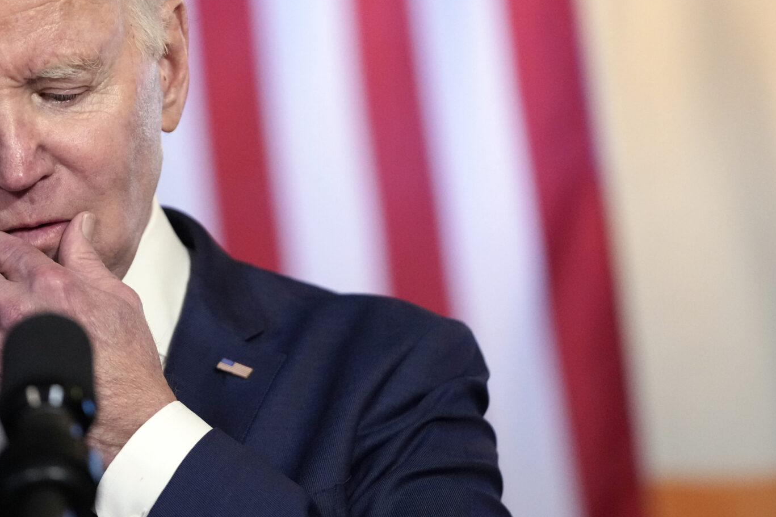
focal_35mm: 339
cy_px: 131
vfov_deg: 4.1
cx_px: 272
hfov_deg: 6.1
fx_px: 7306
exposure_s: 1/320
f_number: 2.8
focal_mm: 181
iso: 5000
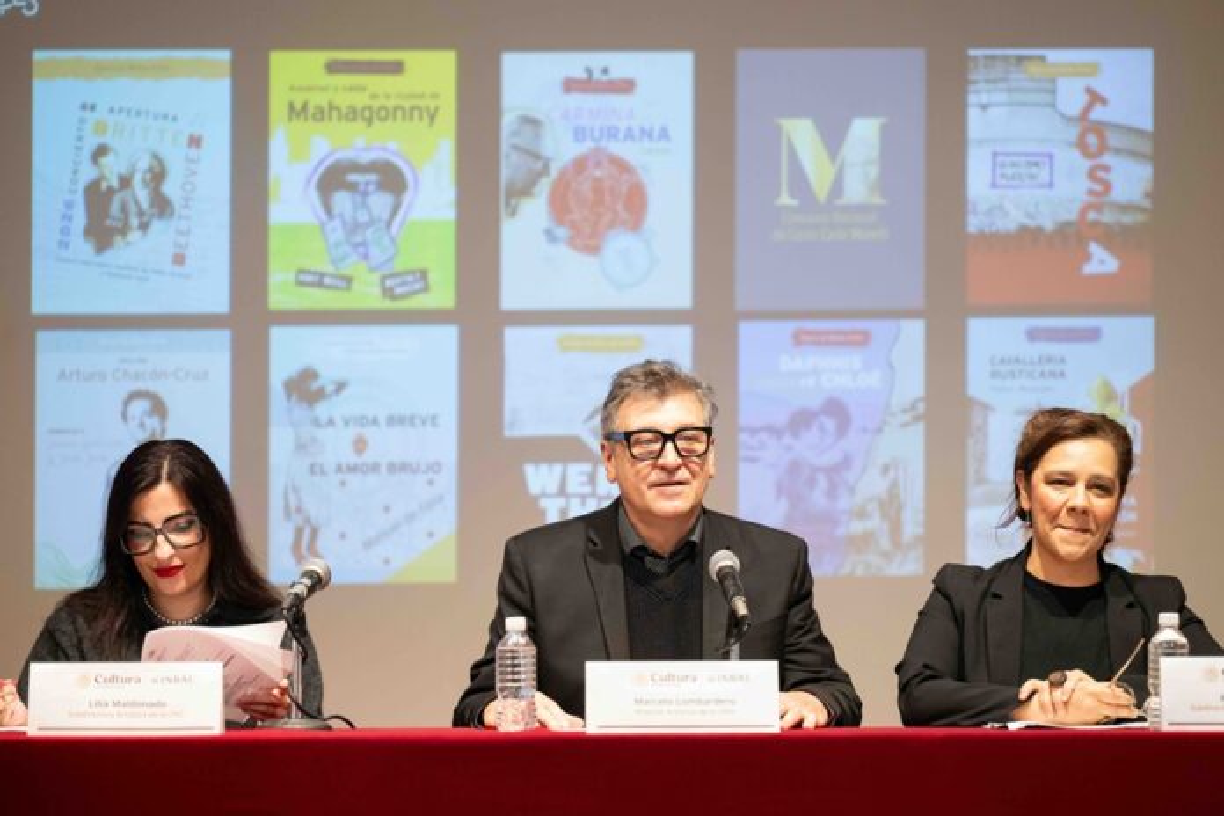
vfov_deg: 10.5
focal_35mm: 130
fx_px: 4420
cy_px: 408
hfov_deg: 15.8
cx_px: 612
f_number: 2.8
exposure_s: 1/250
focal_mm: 130
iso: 3200
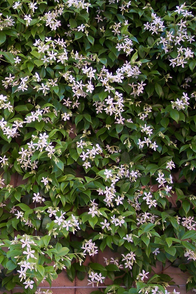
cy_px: 147
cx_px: 1
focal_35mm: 53
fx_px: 433
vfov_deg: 37.5
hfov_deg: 24.4
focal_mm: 8
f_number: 2.8
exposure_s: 1/180
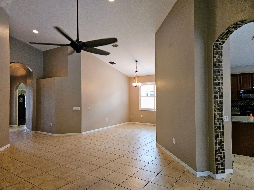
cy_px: 95
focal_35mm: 23
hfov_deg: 73.9
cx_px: 127
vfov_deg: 58.9
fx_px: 169
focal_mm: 5.4
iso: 100
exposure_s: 1/40
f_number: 1.8
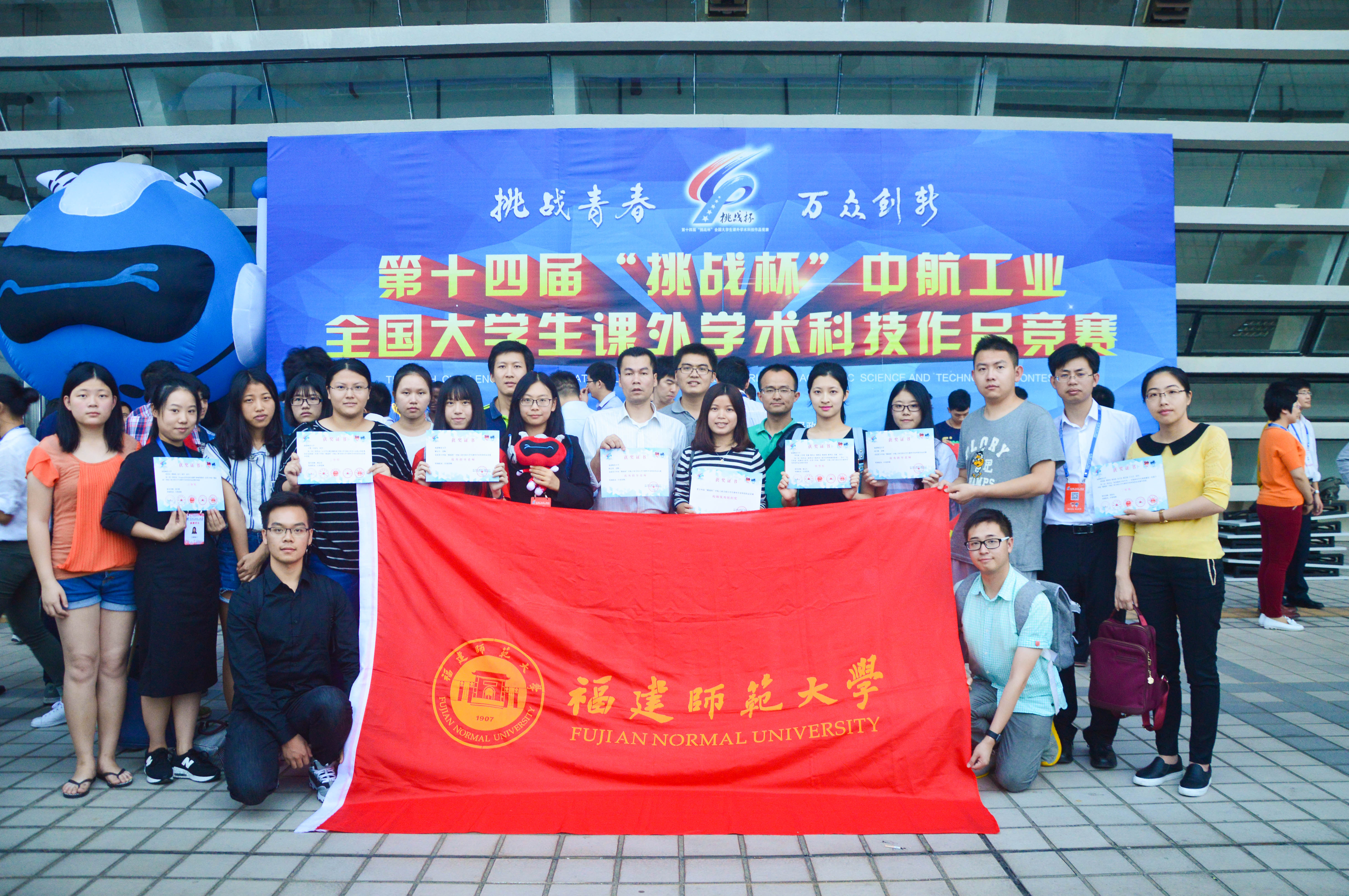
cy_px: 448
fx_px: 1011
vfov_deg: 47.9
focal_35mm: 27
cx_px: 674
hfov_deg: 67.4
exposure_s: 1/60
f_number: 3.8
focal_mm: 18
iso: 800
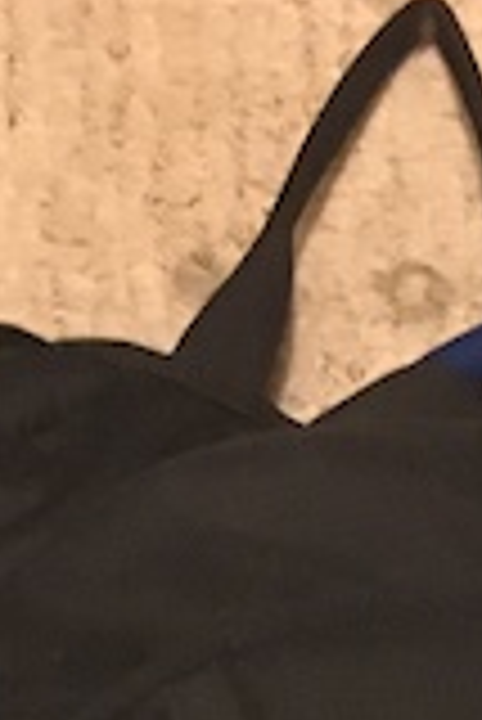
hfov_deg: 9.1
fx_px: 3026
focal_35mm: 151
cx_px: 410
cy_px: 1674
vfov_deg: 11.5
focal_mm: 4.15
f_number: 2.2
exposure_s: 1/15
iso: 500
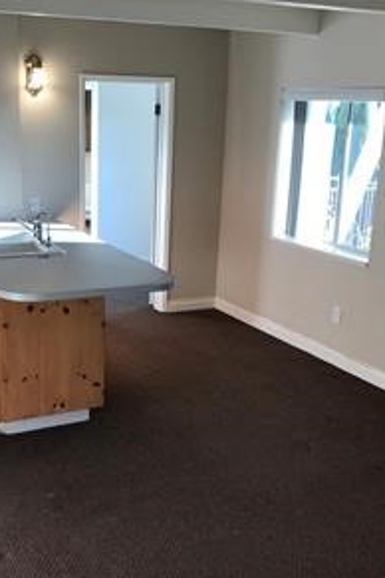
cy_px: 301
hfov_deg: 29.8
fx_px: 722
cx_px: 151
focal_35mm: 45
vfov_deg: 43.6
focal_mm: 3.99
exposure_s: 1/60
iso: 32
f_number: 1.8
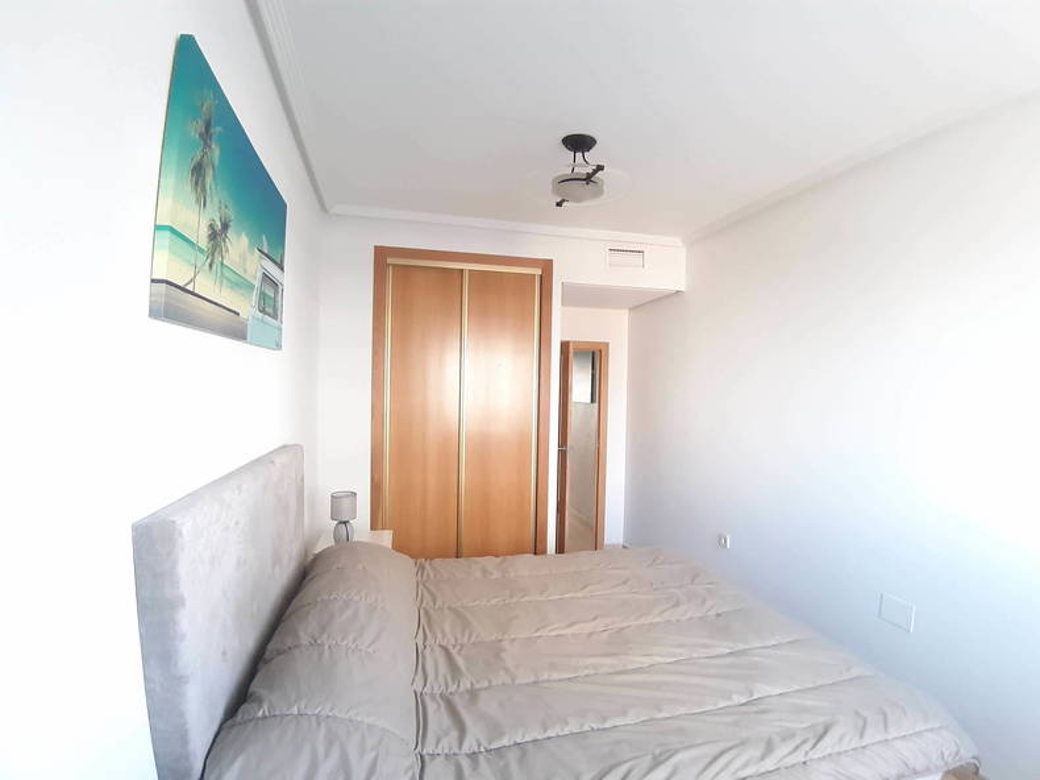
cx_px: 520
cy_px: 390
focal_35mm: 18
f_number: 2.4
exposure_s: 1/25
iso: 320
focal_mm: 1.87
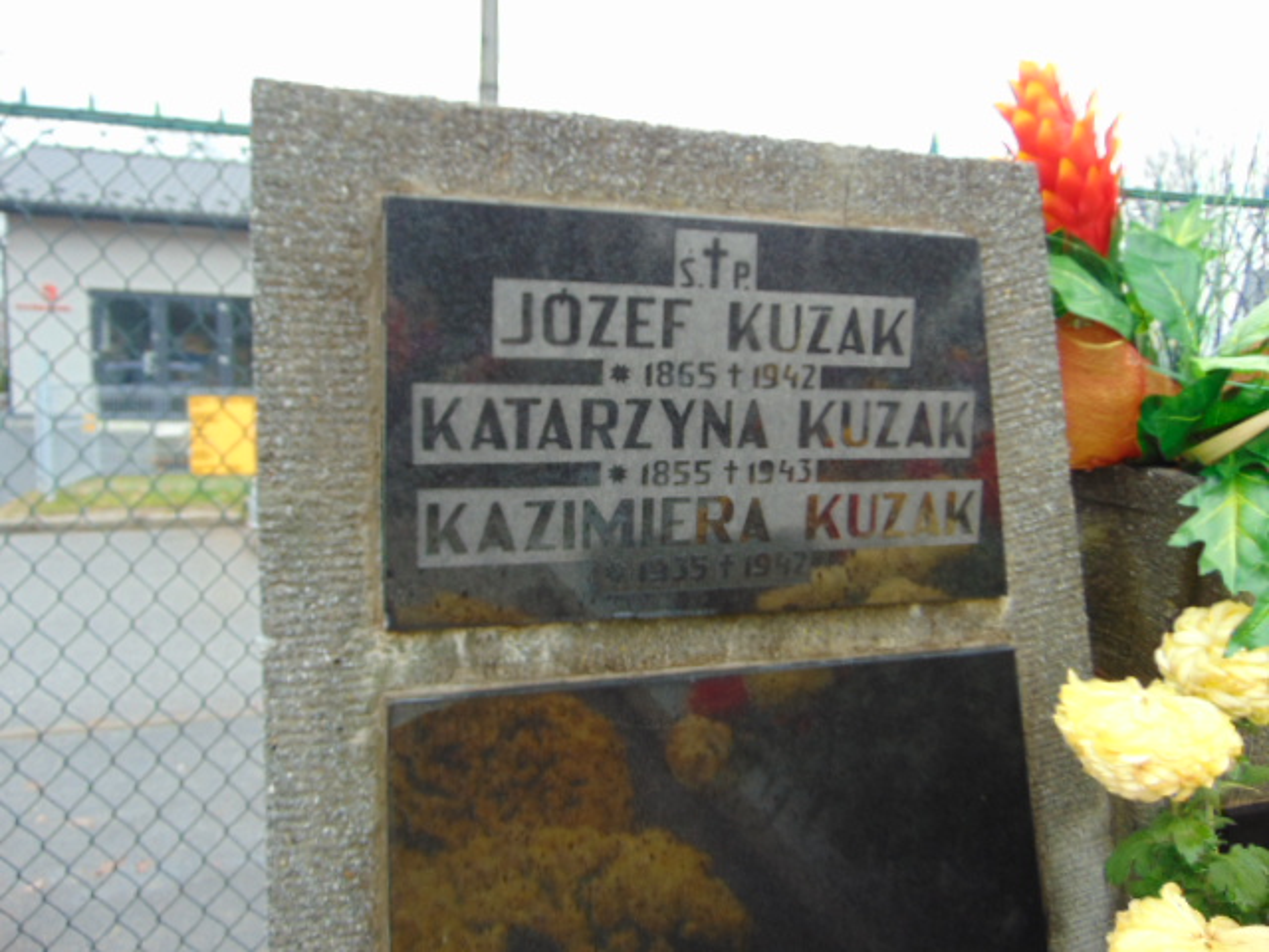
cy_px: 476
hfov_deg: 69.4
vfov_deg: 54.9
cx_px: 634
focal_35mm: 25
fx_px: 916
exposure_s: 1/60
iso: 80
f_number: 3
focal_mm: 4.5
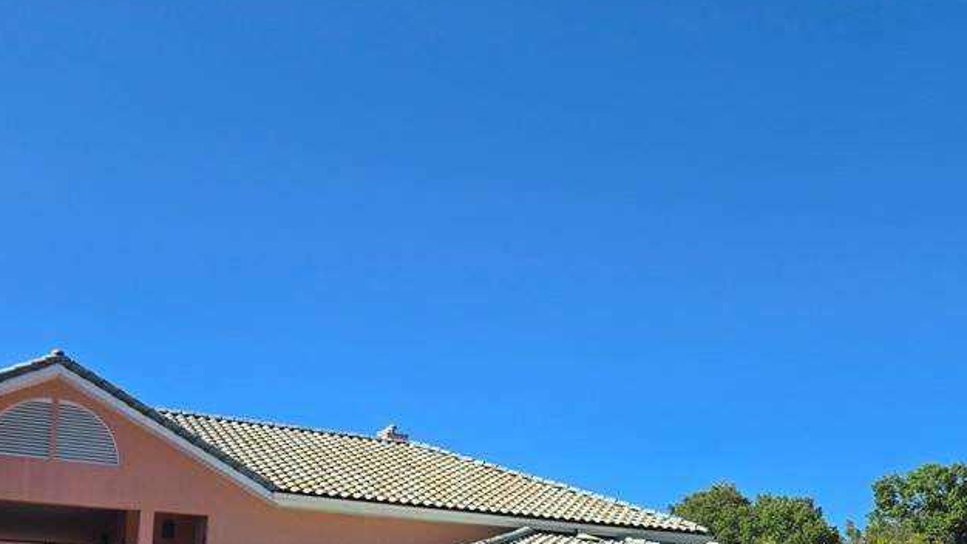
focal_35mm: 41
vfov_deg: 27.6
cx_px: 414
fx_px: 1051
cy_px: 525
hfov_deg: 49.2
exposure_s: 1/1465
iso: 25
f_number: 1.8
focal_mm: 5.4
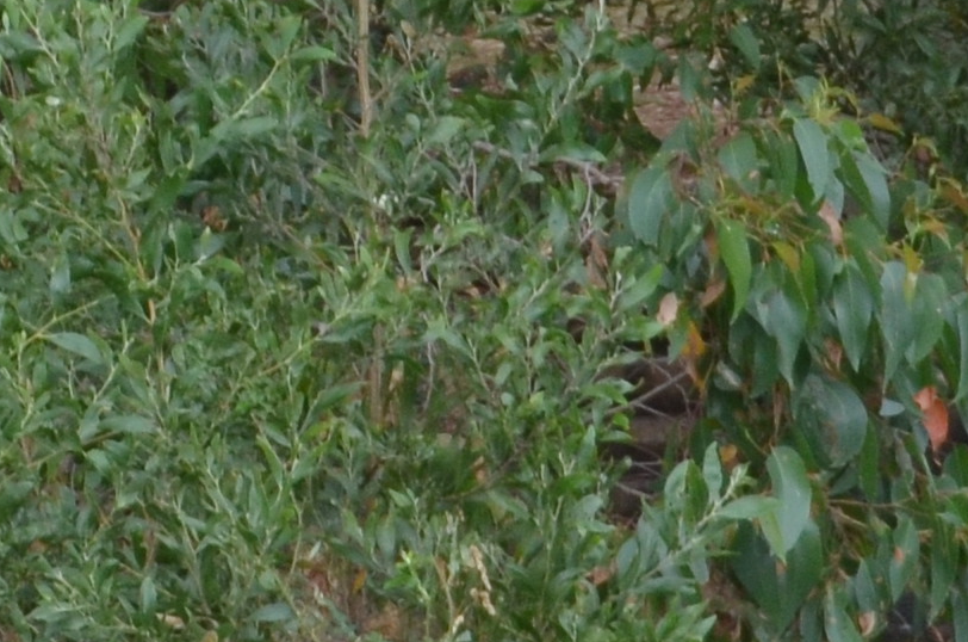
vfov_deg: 2.1
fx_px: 17095
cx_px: -1117
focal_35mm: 637
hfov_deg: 3.2
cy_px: -672
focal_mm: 70
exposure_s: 1/400
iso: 500
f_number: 5.6
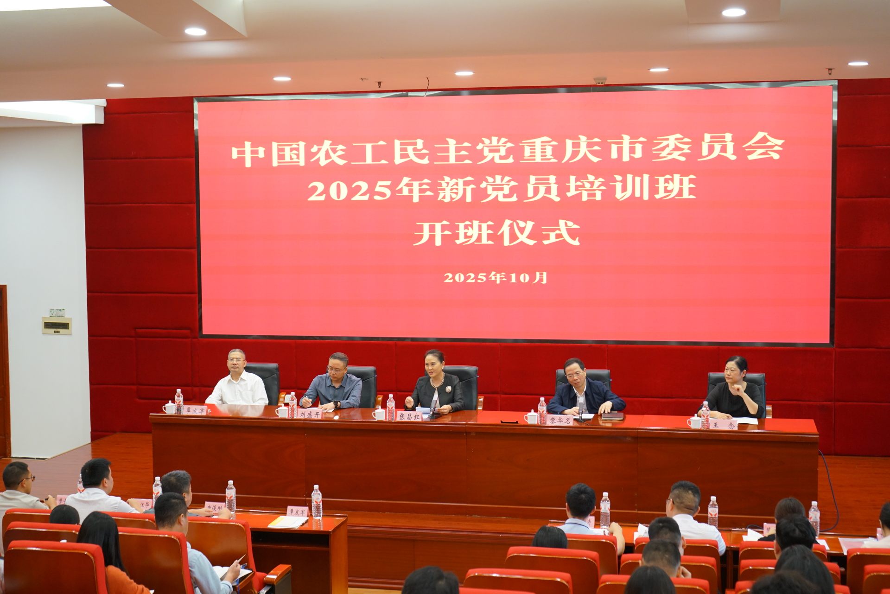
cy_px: 297
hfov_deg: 38.2
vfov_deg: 26.0
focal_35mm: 52
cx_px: 445
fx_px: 1286
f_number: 5
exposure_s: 1/60
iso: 2000
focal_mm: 52
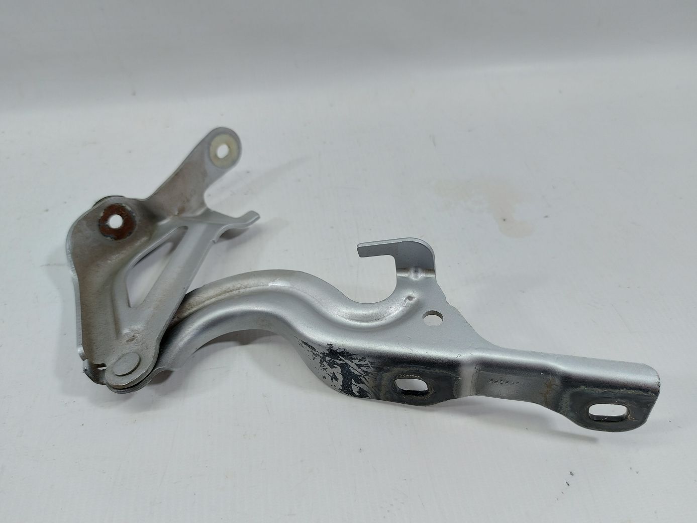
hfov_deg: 71.6
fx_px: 483
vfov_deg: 56.8
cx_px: 348
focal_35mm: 24
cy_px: 262
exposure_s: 1/50
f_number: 1.8
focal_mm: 5.23
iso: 64
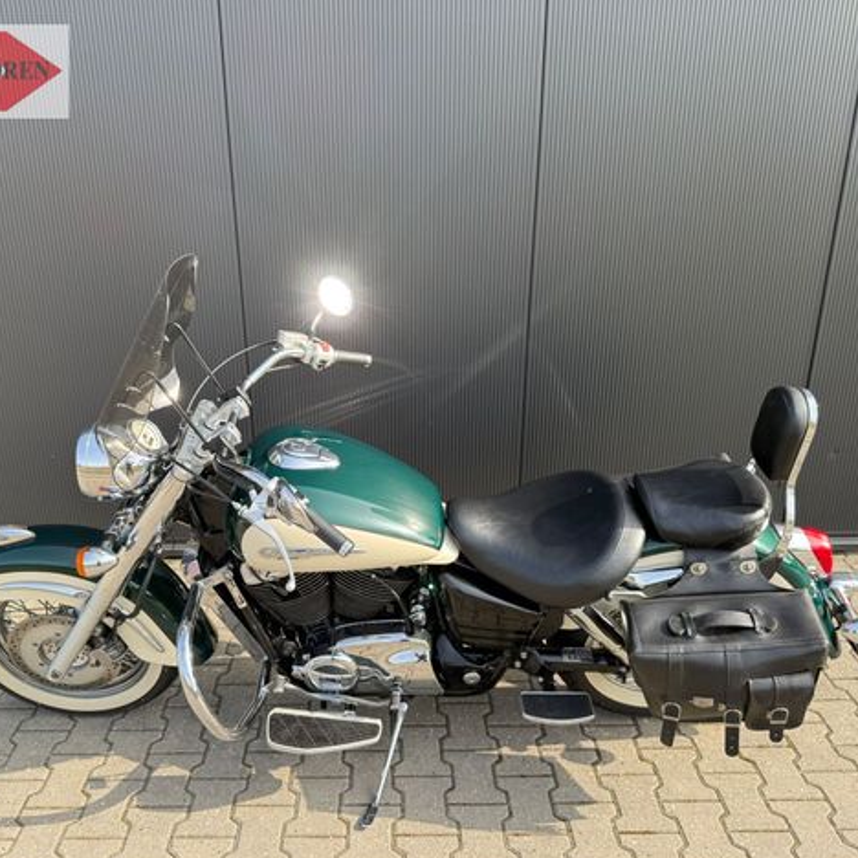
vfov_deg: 55.6
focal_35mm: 29
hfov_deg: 55.5
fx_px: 813
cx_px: 389
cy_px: 436
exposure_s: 1/772
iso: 100
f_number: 1.78
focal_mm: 6.76
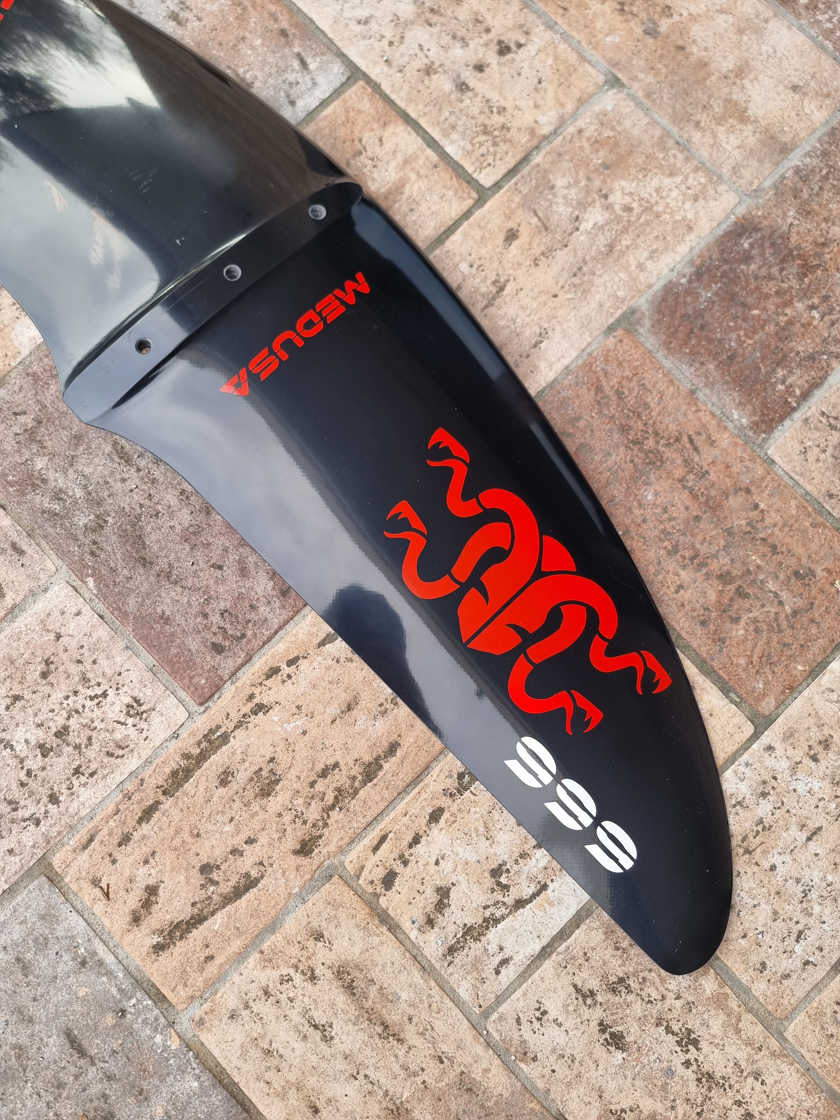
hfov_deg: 56.8
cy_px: 560
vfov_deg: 71.6
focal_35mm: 24
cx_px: 420
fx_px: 777
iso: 50
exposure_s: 1/100
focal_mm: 6.7
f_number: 1.8
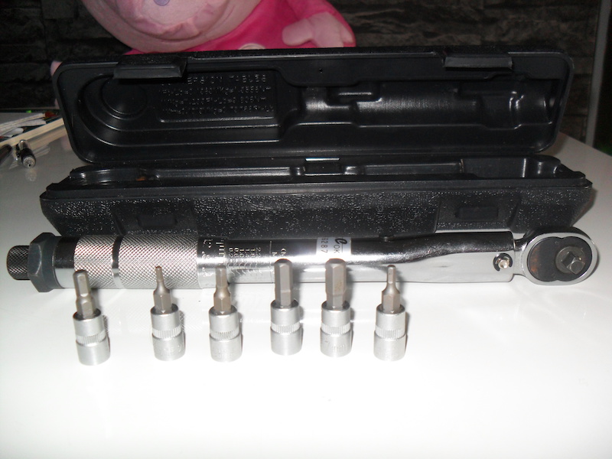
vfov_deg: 40.7
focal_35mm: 35
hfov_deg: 52.6
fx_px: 619
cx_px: 306
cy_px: 230
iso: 200
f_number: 3
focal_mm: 6.3
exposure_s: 1/45
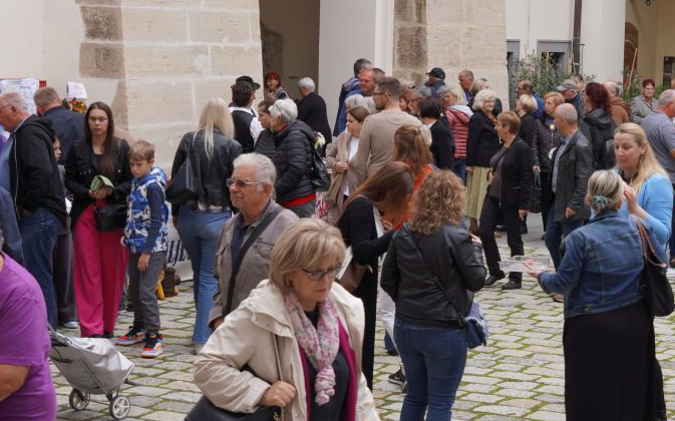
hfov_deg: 22.5
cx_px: 481
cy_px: 243
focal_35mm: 92
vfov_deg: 14.2
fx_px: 1688
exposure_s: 1/160
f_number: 4
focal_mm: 27.2
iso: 100
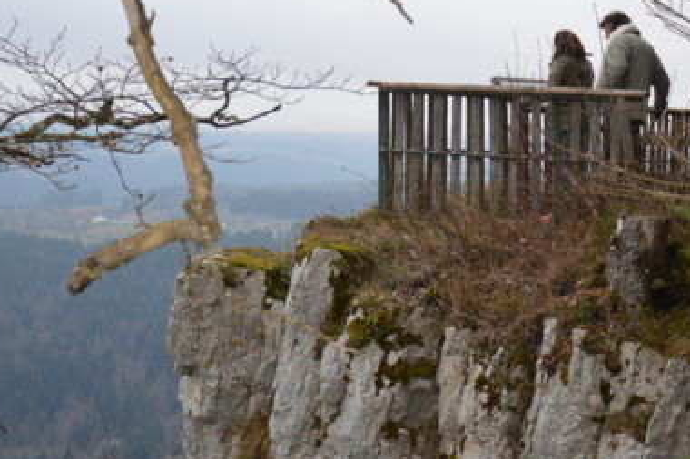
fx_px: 1858
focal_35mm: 97
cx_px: 407
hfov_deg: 21.0
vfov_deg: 14.1
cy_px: 135
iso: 250
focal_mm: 32
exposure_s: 1/125
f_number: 4.2
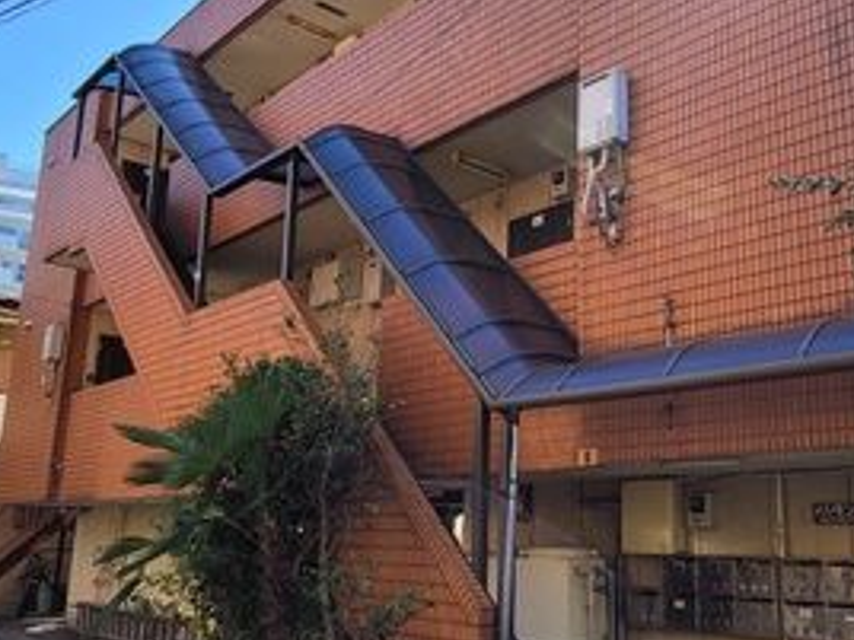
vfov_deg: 41.8
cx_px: 580
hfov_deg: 52.8
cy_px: 320
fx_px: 839
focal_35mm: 34
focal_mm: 2.2
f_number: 2.2
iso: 64
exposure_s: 1/789
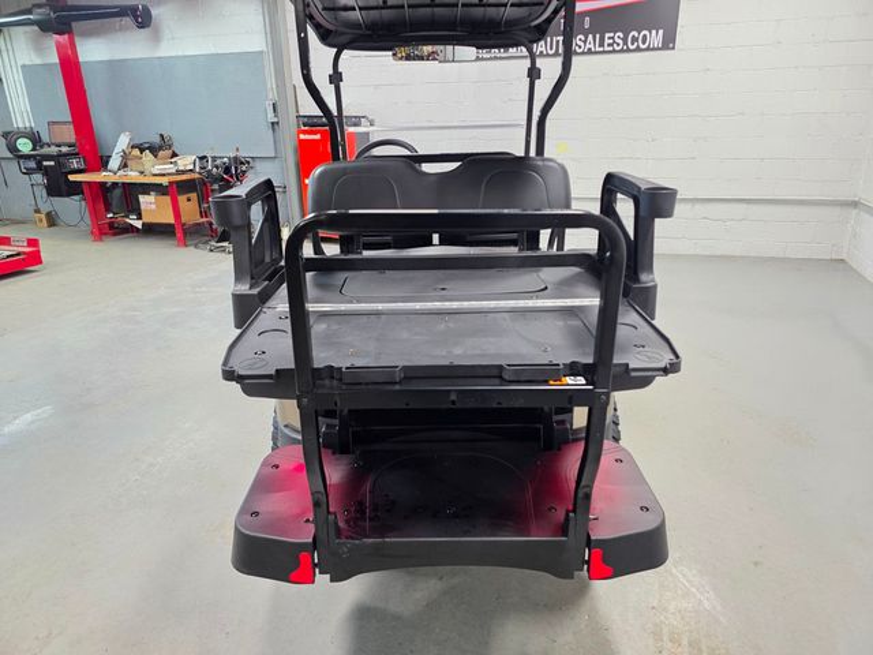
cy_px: 328
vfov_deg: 58.9
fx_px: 580
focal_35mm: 23
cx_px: 436
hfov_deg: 73.9
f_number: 1.7
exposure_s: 1/120
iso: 250
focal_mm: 6.3
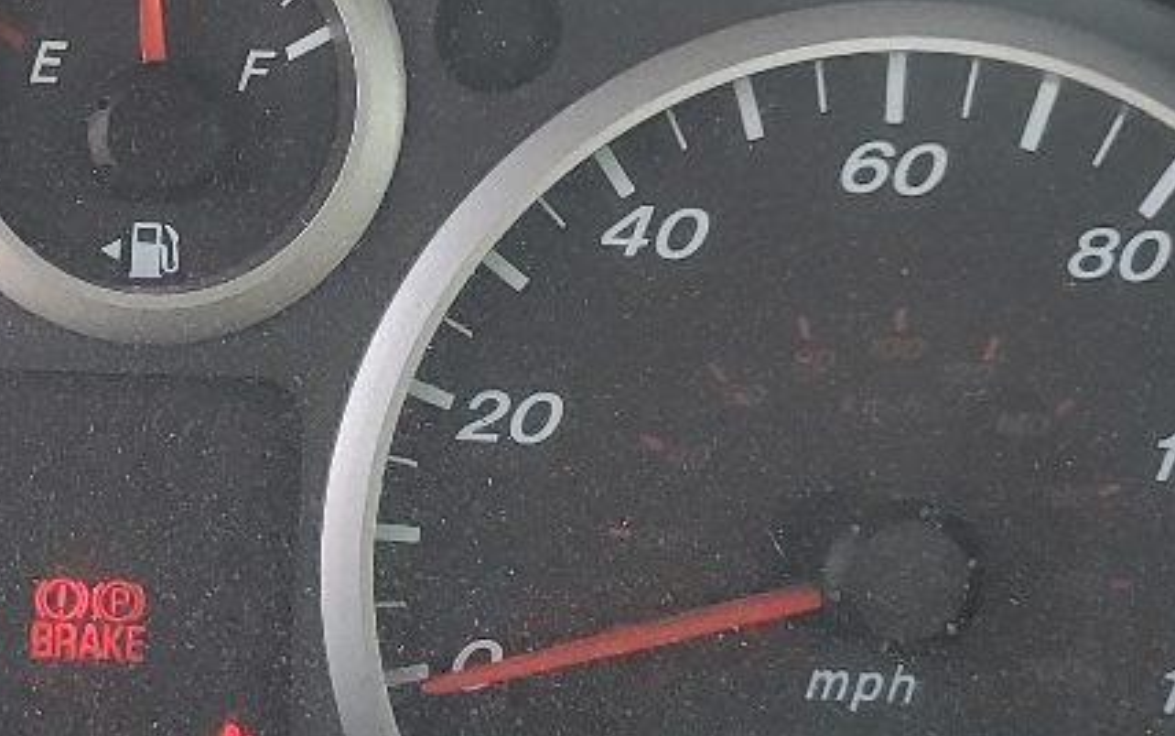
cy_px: 409
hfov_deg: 19.4
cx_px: -88
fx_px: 3300
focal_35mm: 103
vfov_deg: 12.7
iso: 60
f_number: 1.5
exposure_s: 1/120
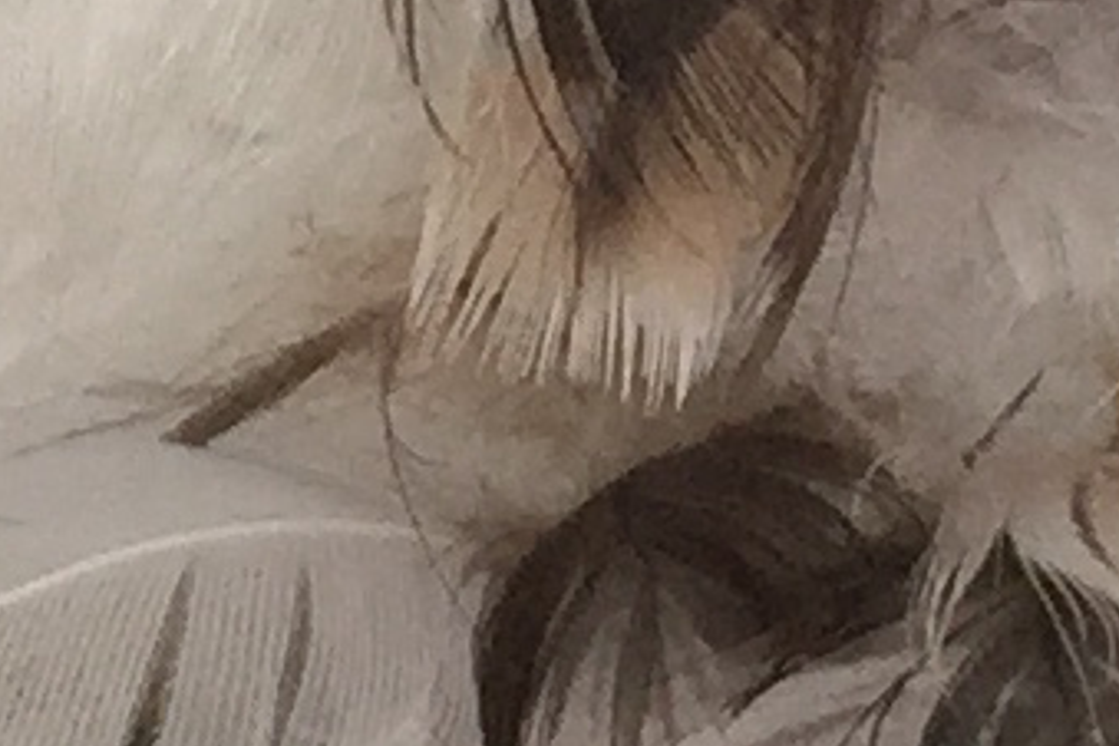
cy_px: -1178
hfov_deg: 7.1
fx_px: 9013
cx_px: 1089
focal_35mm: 290
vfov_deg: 4.6
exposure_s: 1/30
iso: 100
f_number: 2.2
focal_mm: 4.15
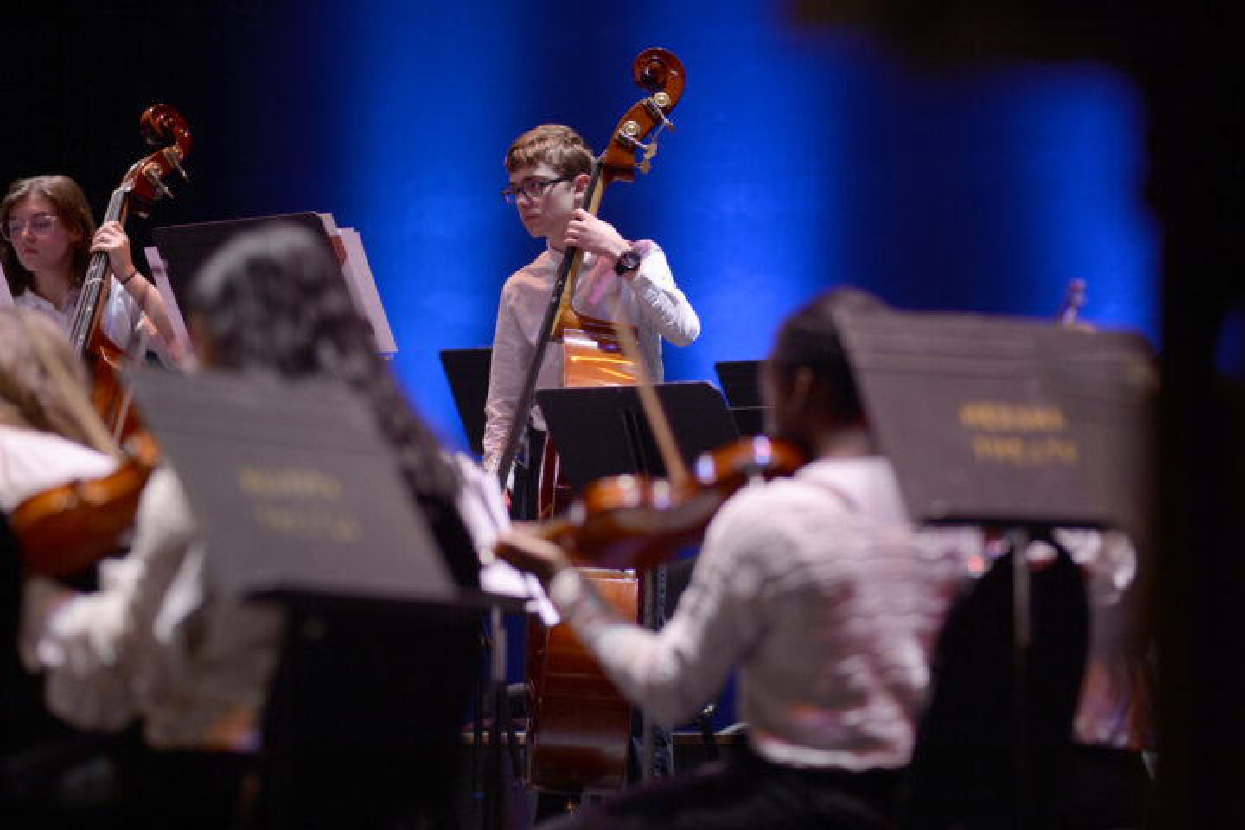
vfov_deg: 7.6
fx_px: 6225
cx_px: 622
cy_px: 415
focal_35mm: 180
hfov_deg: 11.4
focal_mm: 180
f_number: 2.8
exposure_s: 1/250
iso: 1600
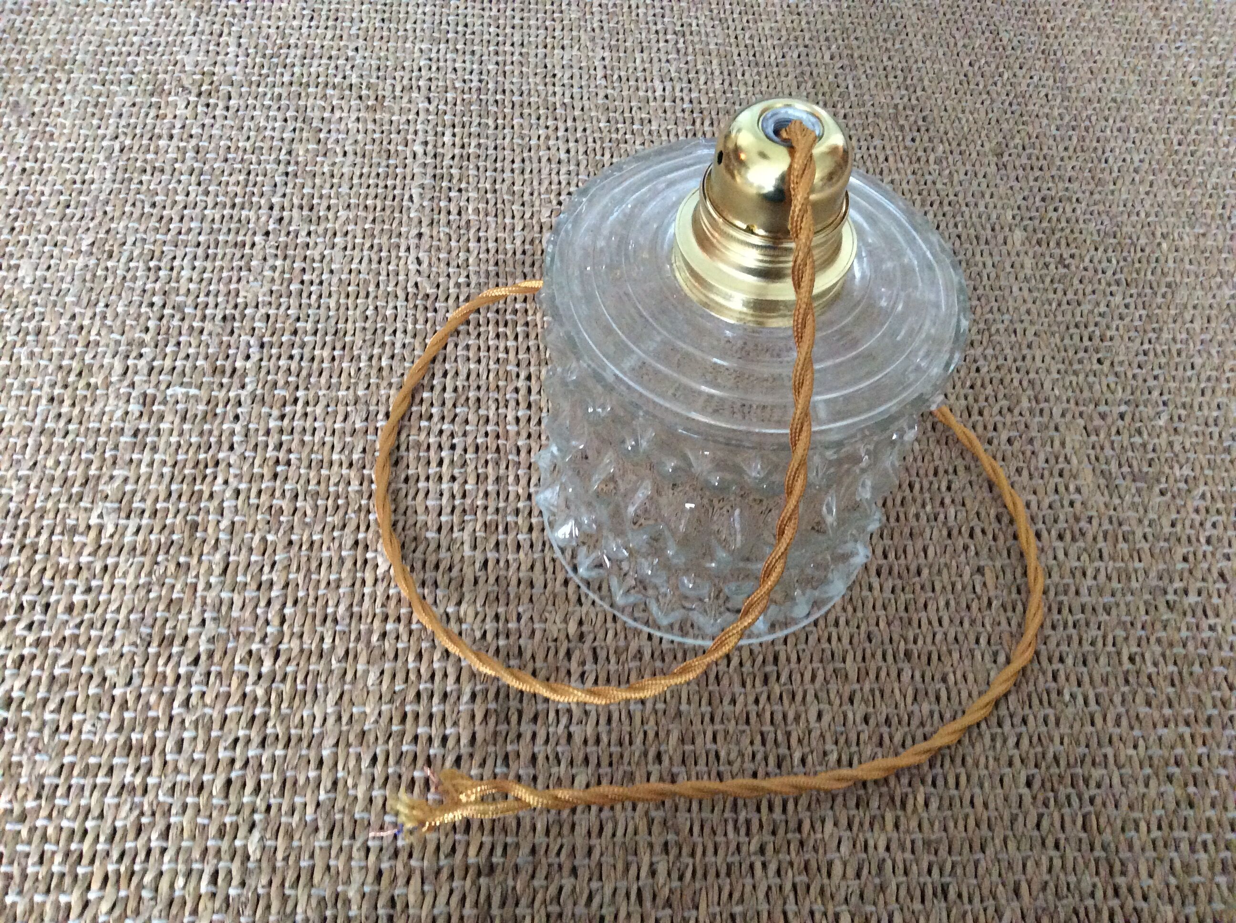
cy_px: 462
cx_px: 618
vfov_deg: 44.1
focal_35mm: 32
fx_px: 1141
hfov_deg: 56.9
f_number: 2.4
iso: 320
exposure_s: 1/25
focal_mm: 3.3
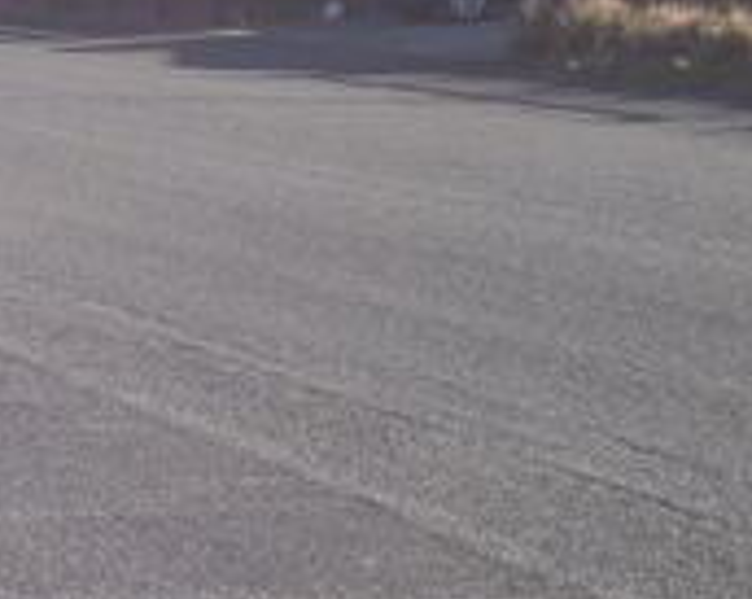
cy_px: -114
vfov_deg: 10.1
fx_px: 3355
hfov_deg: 12.6
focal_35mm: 151
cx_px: 765
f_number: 11
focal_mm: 24
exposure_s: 1/200
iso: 100
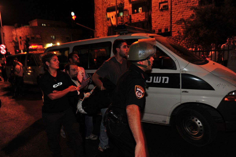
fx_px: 157
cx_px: 118
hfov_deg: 73.8
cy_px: 78
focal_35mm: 24
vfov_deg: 53.1
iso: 1600
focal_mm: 24
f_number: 4
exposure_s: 1/80
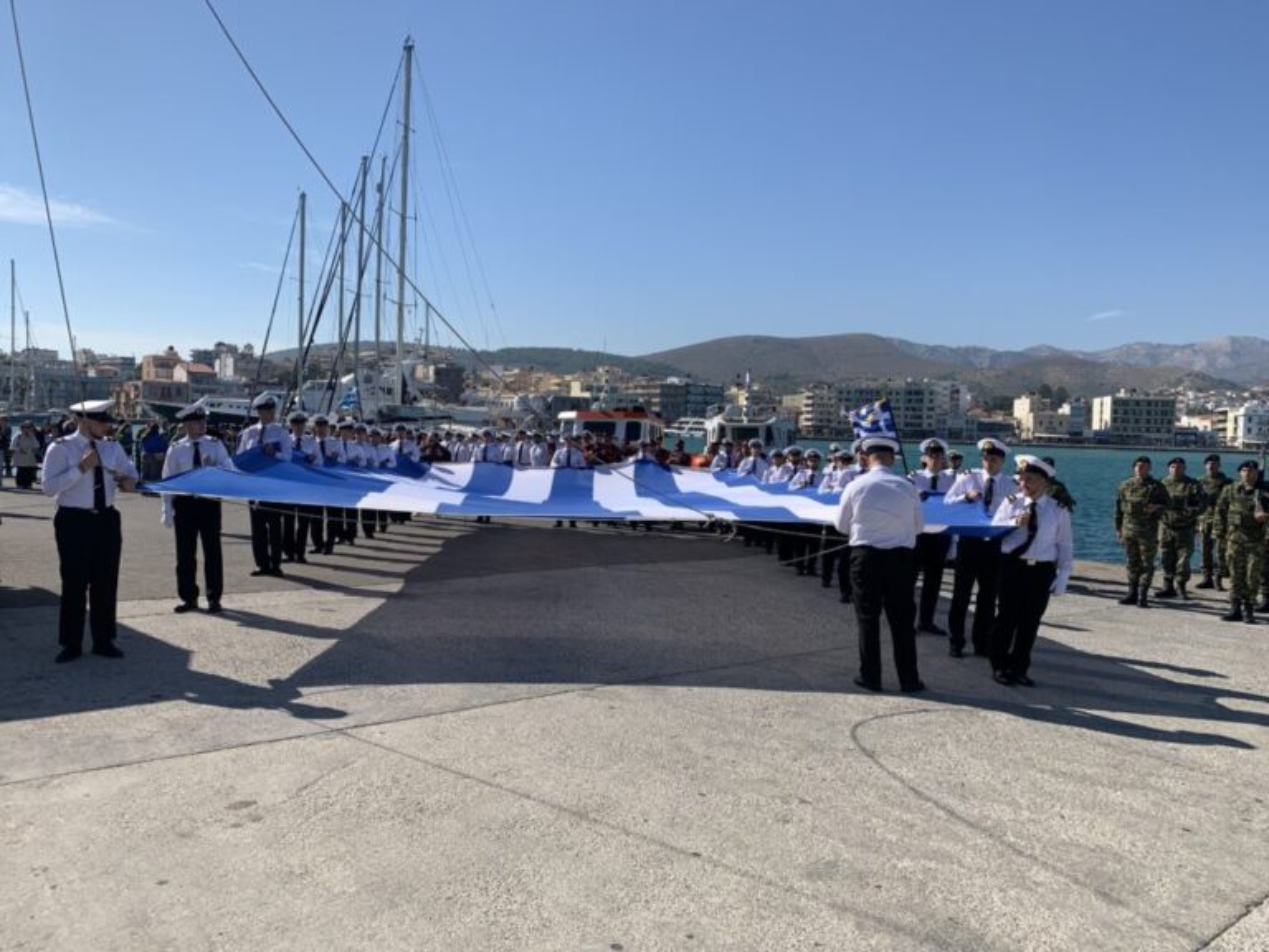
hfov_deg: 67.3
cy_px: 476
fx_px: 953
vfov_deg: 53.1
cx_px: 634
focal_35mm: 26
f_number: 1.8
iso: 25
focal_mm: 4.25
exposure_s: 1/3521
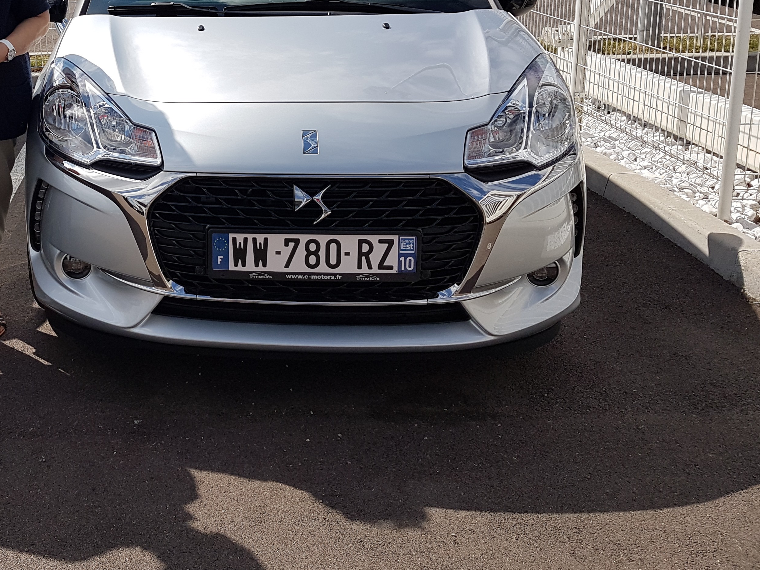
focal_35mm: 42
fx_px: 922
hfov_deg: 42.9
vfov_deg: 33.6
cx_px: 158
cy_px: 139
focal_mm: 4.2
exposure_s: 1/2864
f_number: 1.7
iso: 40
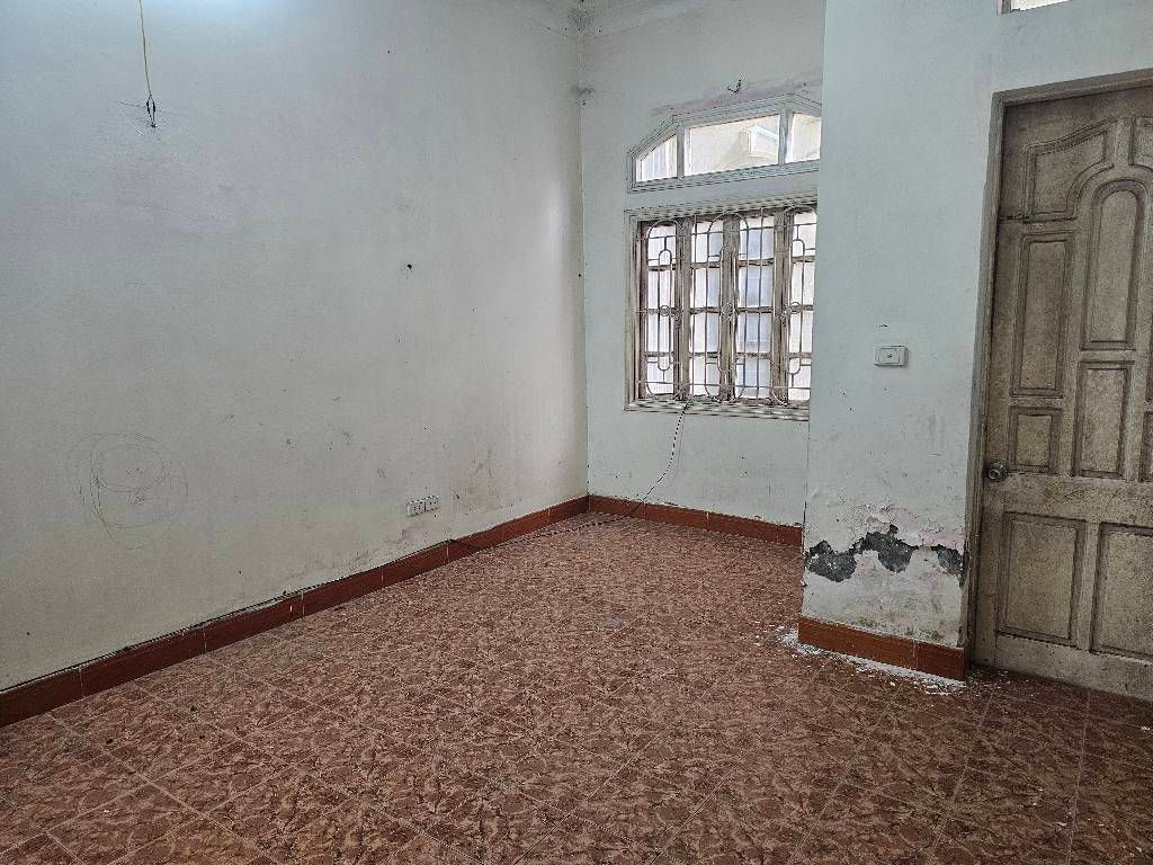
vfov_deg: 58.9
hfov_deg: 73.9
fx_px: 766
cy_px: 432
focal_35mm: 23
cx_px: 576
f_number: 1.7
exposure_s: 1/100
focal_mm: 6.3
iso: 400
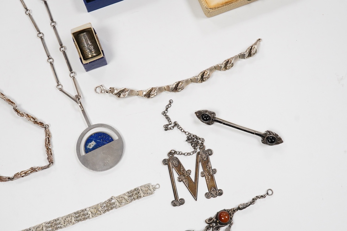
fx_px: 434
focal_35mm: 45
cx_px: 174
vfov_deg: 29.9
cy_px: 116
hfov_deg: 43.6
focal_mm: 30
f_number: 13
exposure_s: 1/160
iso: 2500
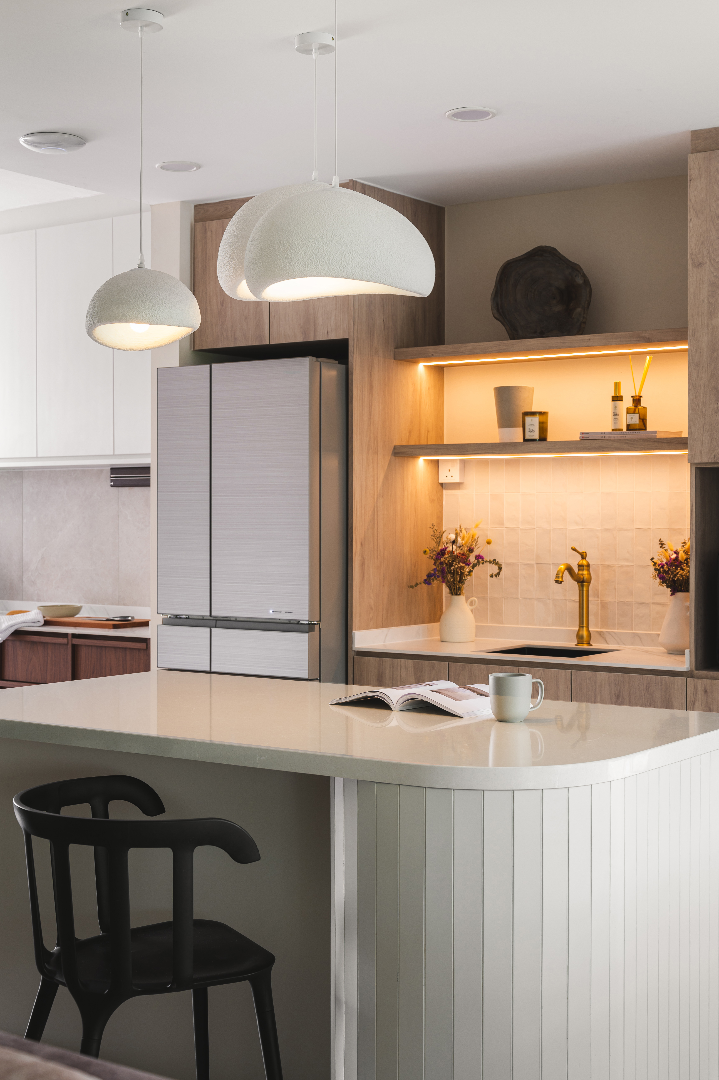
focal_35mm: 49
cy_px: 540
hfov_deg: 27.5
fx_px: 1470
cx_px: 360
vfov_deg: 40.4
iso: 100
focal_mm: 49
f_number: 6.3
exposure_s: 1/1.67
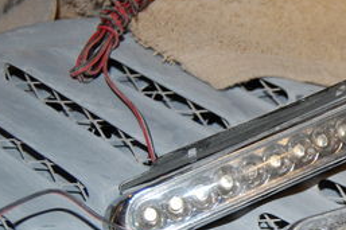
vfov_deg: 14.1
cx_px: 347
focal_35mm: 97
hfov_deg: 20.4
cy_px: 159
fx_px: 932
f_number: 4
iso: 400
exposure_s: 1/60
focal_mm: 26
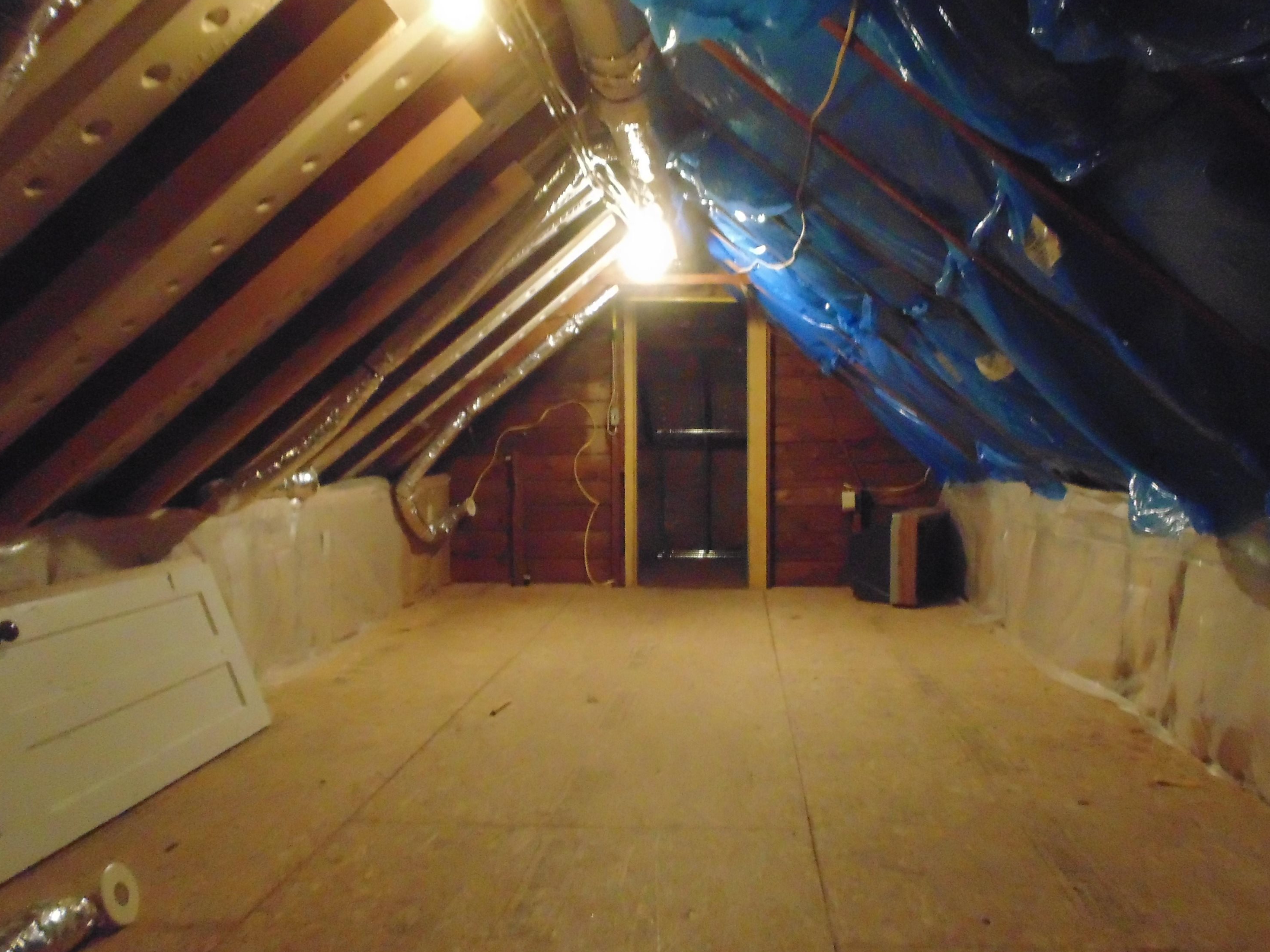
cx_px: 662
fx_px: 844
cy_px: 495
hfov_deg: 73.9
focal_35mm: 23
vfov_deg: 58.9
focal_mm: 4
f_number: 3.1
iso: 800
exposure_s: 1/15
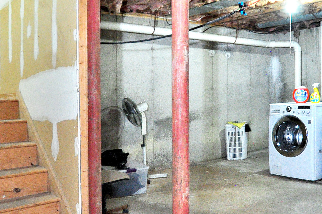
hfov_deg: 47.2
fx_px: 366
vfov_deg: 32.5
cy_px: 98
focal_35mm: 41
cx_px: 190
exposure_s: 1/30
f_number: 5
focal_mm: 12
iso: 2000
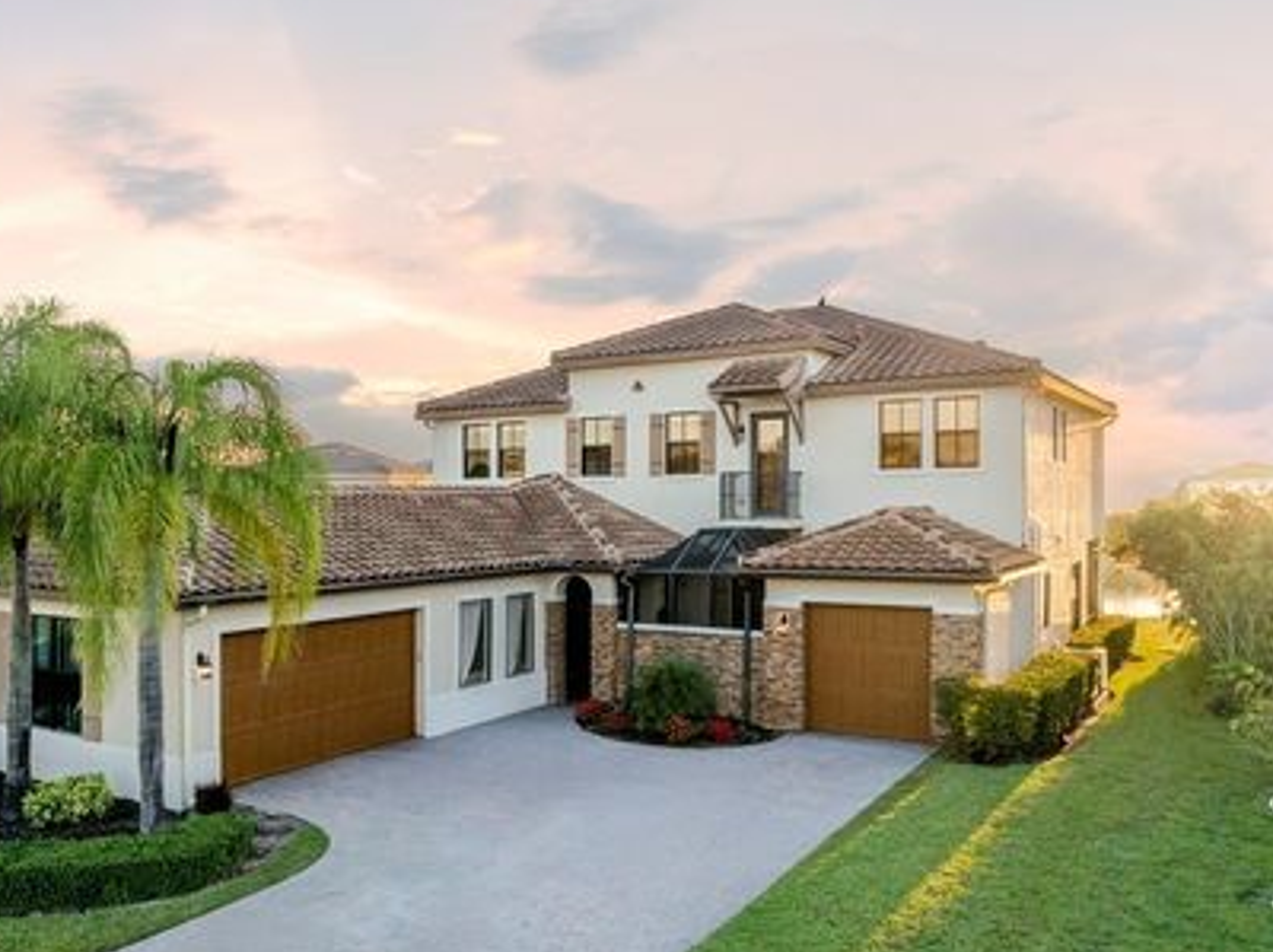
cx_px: 493
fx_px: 1102
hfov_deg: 59.4
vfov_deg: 46.7
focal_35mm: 30
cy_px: 494
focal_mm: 12.29
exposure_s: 1/1250
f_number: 2.8
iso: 240
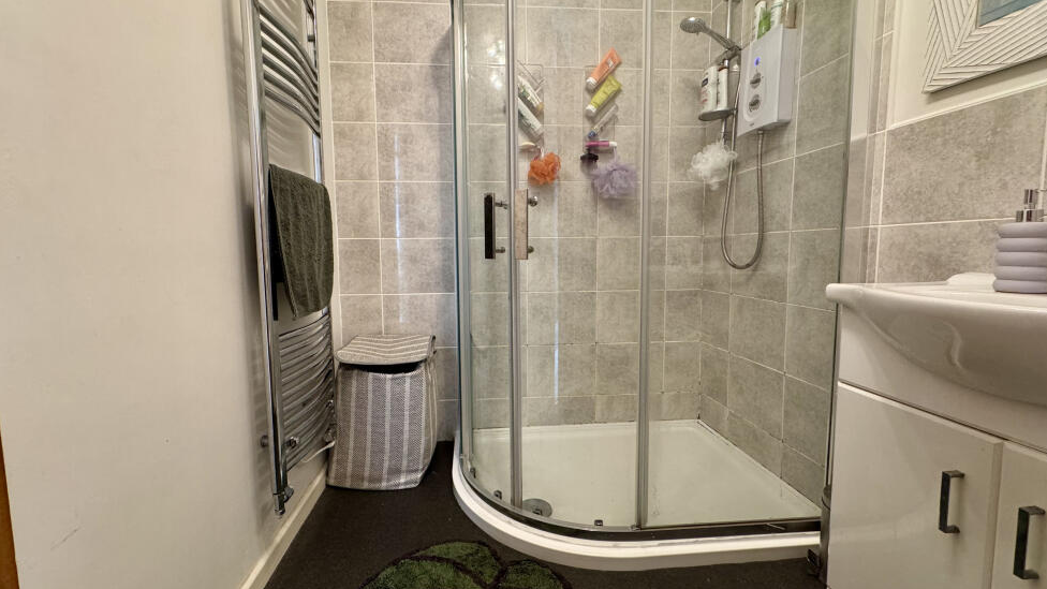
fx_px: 444
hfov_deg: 99.3
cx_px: 505
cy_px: 291
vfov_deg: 67.1
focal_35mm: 16
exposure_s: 1/50
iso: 400
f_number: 2.2
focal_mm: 2.22
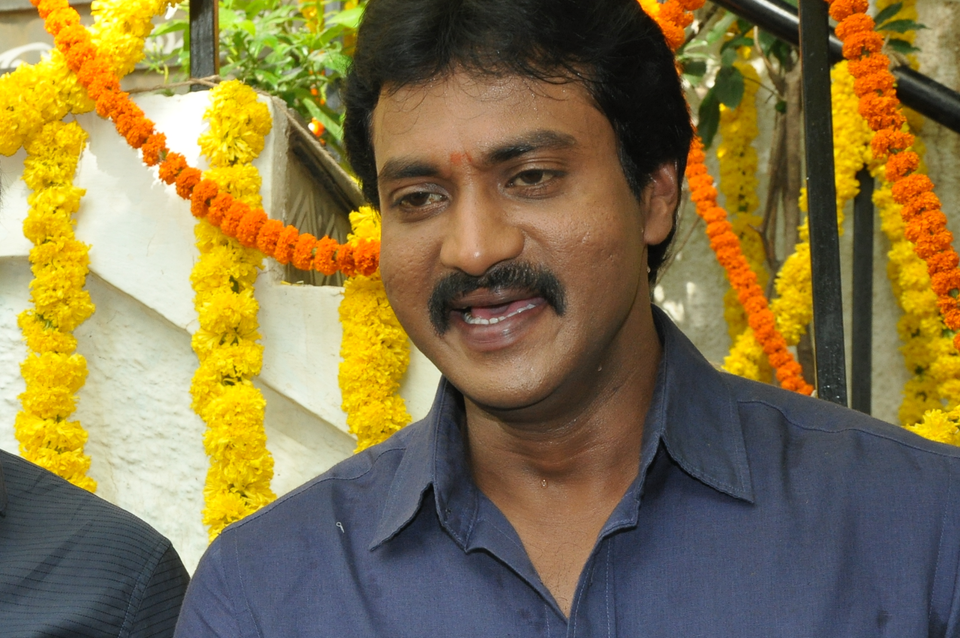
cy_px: 345
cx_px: 179
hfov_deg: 19.1
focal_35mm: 106
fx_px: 2824
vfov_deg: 12.9
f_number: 11
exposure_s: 1/200
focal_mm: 42
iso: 800
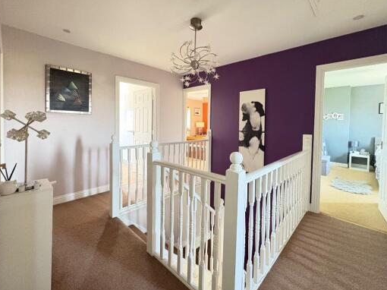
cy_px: 127
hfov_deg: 94.5
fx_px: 179
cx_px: 198
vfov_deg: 77.7
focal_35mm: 16
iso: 1000
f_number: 2.2
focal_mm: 2.22
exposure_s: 1/40
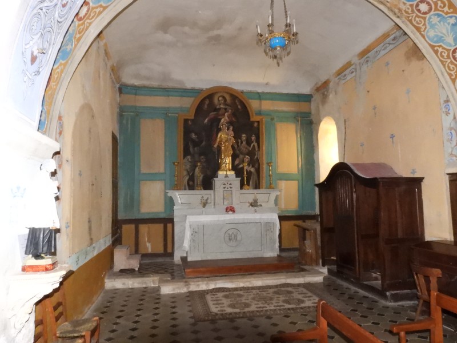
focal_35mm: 24
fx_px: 317
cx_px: 228
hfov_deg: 71.6
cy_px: 172
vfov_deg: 56.8
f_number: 8
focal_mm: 4.3
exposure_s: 1/30
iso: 1600
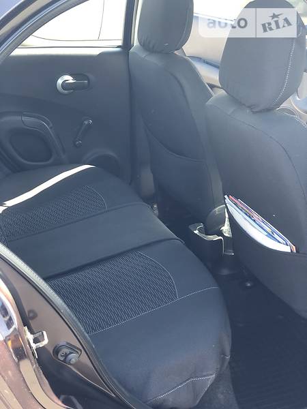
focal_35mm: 52
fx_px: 615
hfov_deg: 28.0
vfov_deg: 36.8
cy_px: 204
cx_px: 154
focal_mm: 6
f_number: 2.4
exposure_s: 1/60
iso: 40
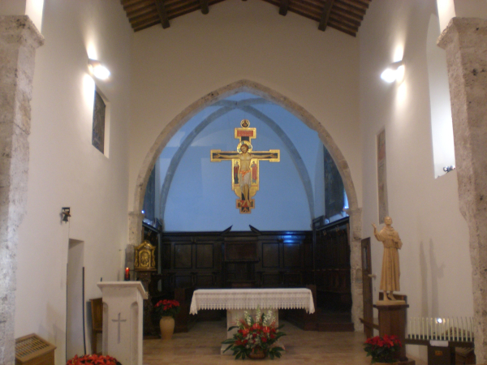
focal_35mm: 38
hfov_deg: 49.0
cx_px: 244
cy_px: 182
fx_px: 535
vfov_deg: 37.7
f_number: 3.1
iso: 200
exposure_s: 1/20
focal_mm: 6.3
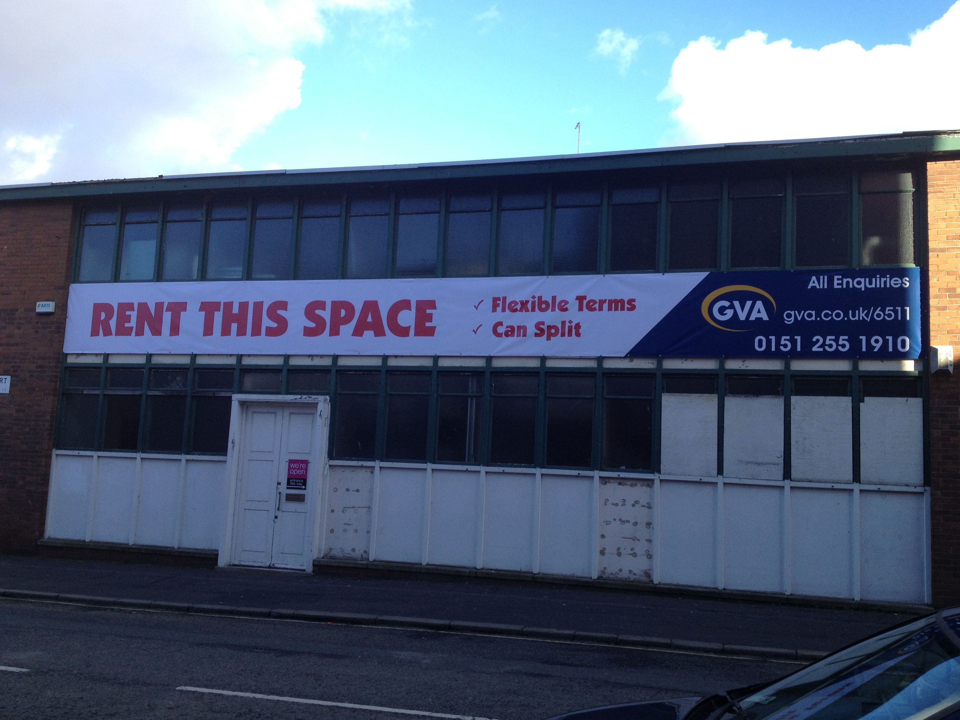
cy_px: 358
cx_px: 493
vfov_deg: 39.7
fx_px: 998
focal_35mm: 36
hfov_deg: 51.3
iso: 50
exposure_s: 1/415
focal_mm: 4.28
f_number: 2.4
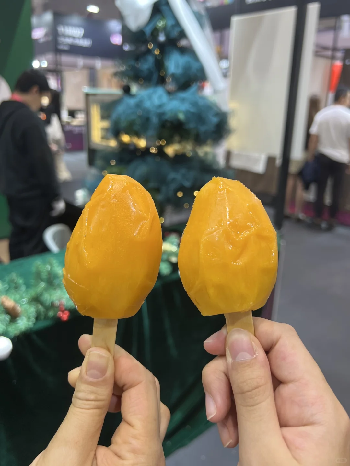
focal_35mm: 26
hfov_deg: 53.1
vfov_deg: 67.3
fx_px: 351
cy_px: 233
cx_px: 175
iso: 125
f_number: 1.5
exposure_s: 1/100
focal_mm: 5.7
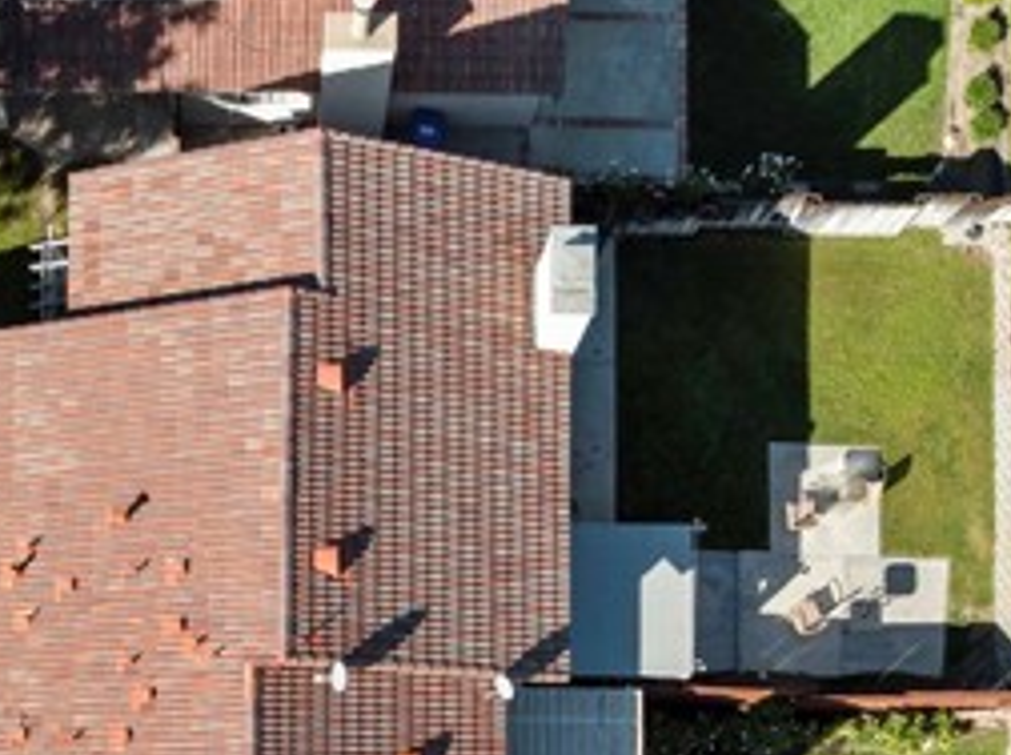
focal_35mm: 61
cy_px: 922
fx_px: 1778
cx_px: 257
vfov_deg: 22.0
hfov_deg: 31.2
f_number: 4.5
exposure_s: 1/500
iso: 100
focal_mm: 12.29
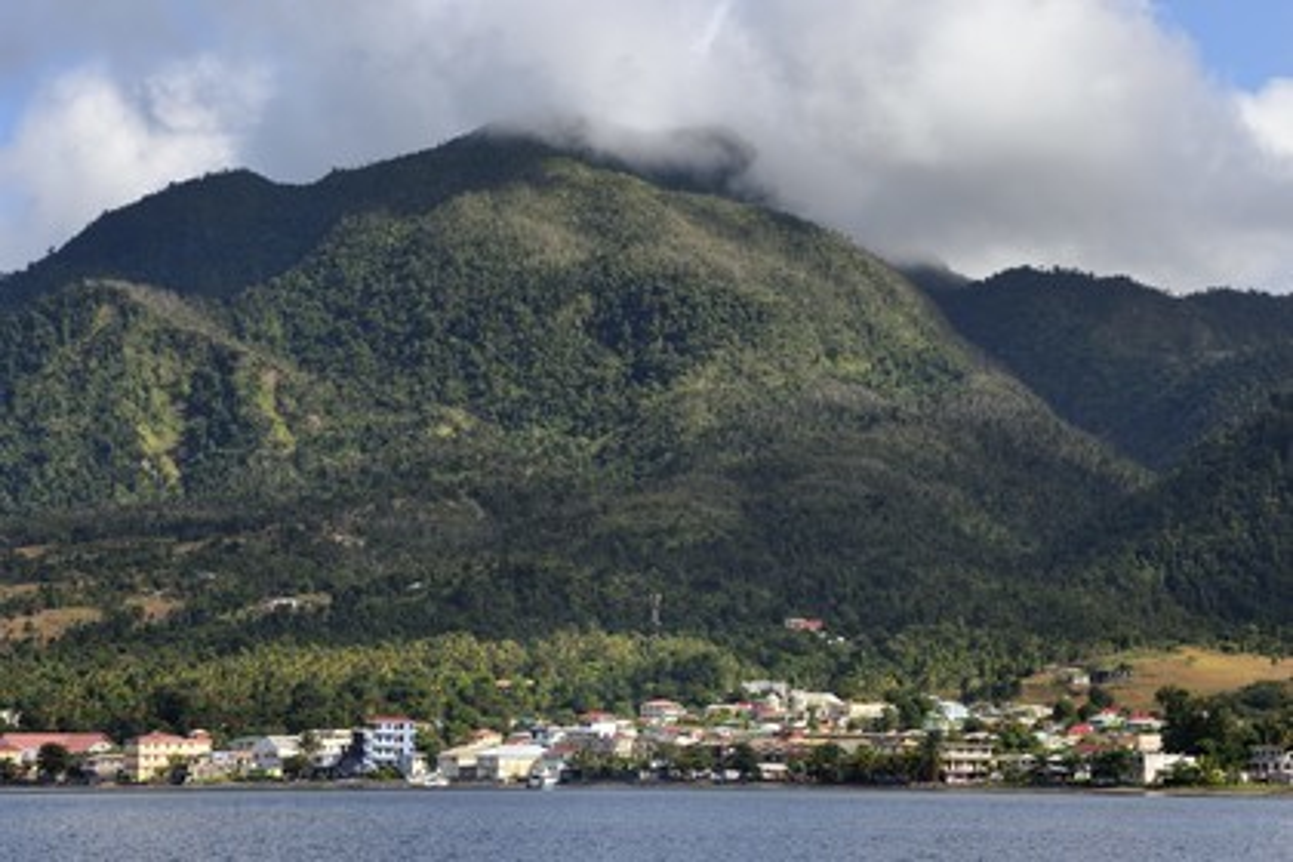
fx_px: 4669
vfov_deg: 10.5
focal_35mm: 130
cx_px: 646
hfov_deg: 15.8
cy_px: 431
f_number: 9
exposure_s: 1/500
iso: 200
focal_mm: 130
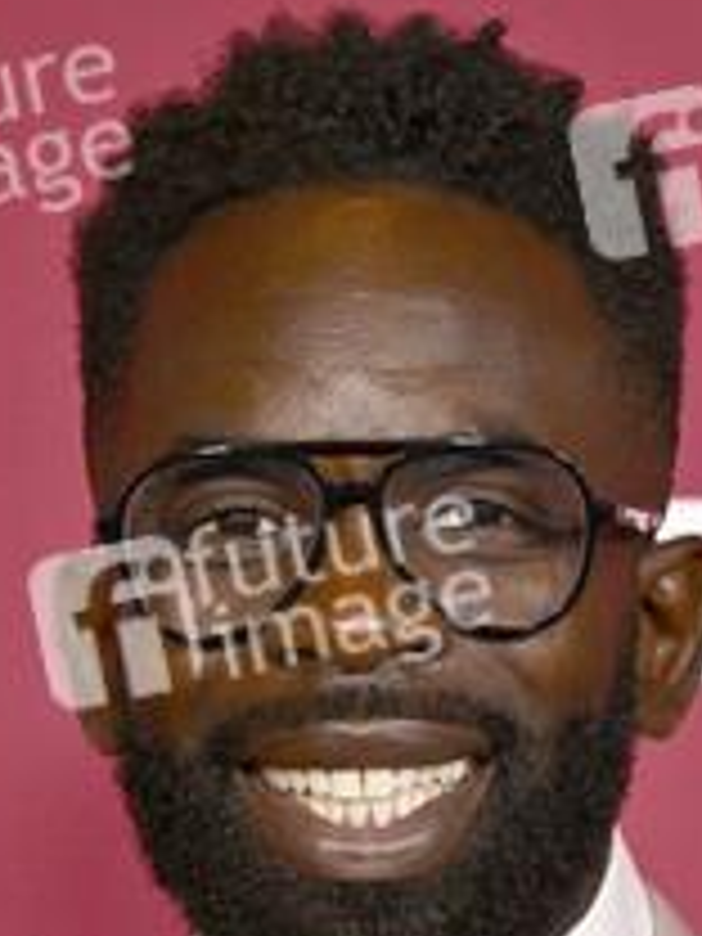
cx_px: 392
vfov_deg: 8.0
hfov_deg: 6.0
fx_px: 6652
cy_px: 828
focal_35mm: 246
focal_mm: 133
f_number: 5
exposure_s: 1/320
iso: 3200
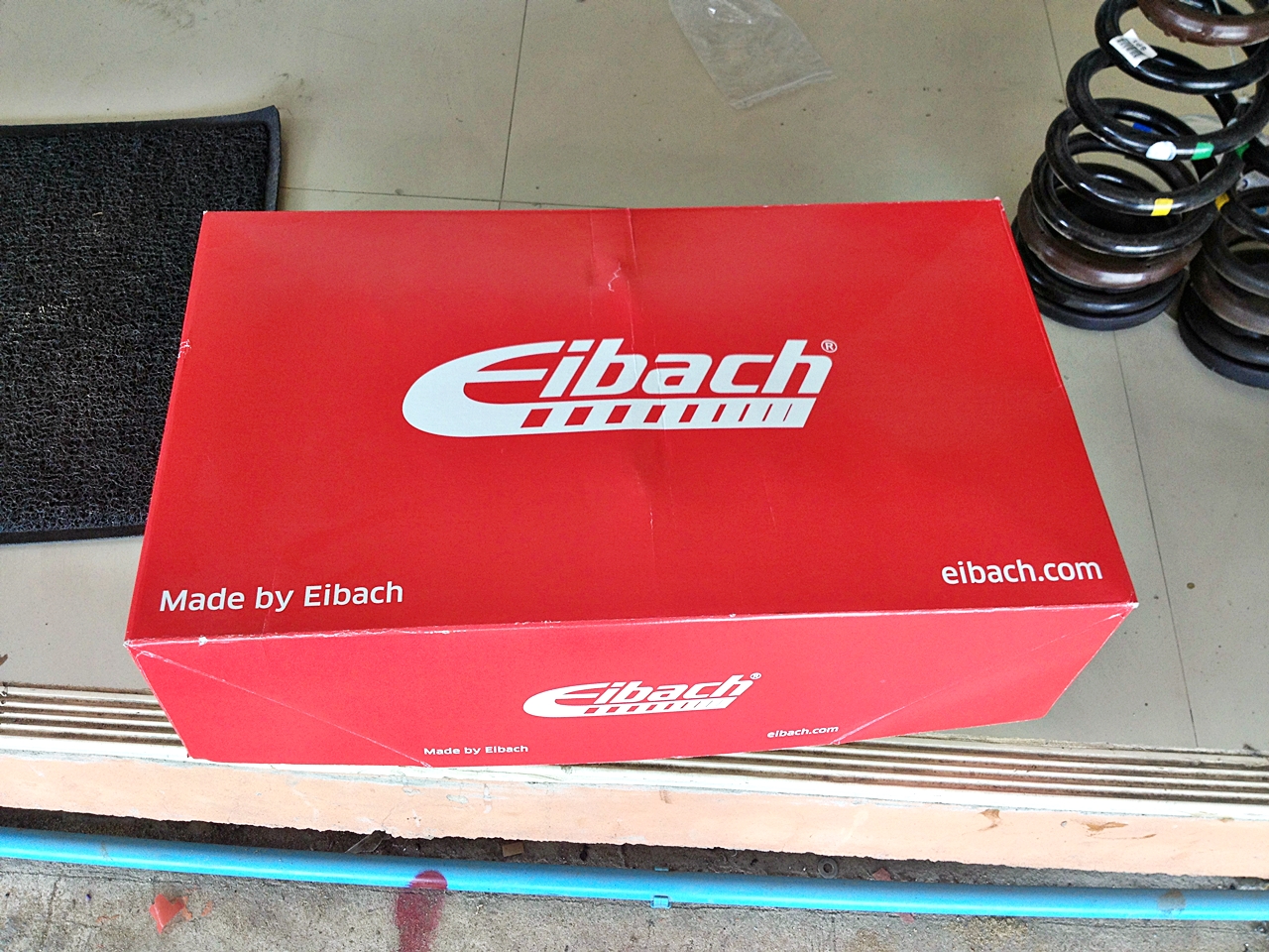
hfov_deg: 52.6
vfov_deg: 40.7
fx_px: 1283
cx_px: 634
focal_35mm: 35
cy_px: 476
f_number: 2.4
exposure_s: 1/60
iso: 64
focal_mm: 4.28
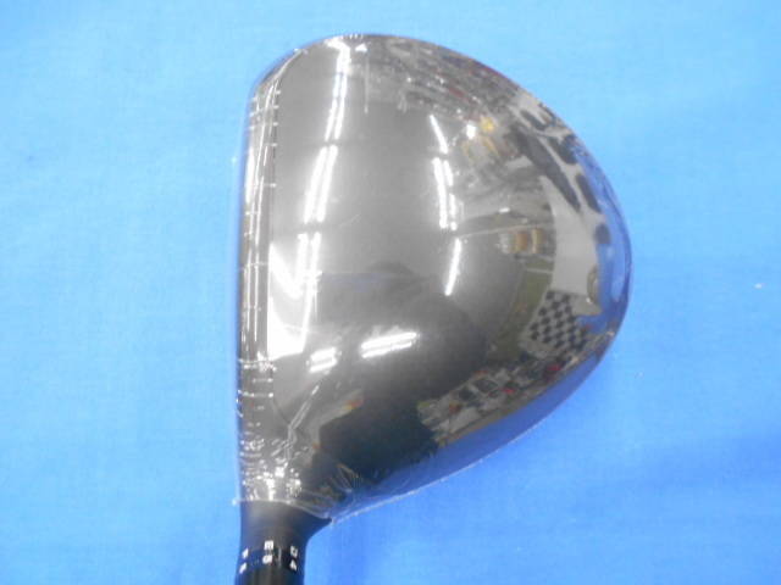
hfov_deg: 67.3
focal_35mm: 26
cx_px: 390
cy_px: 292
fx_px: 587
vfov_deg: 53.1
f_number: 3.2
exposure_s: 1/25
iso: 400
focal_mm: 4.6
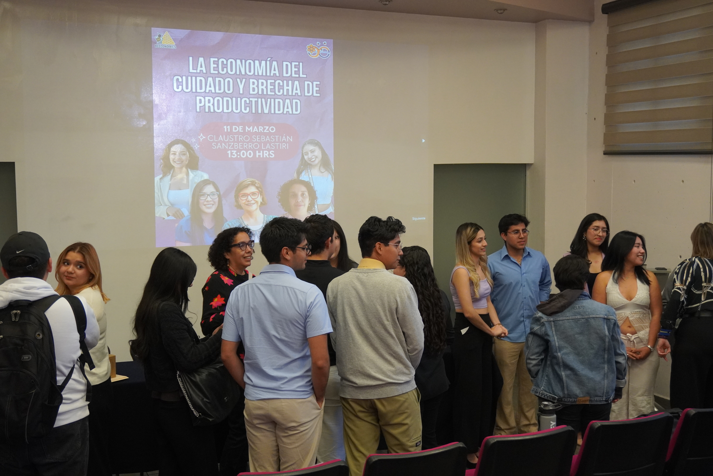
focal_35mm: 44
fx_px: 861
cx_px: 356
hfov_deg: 45.0
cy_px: 238
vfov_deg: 30.8
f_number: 4.5
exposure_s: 1/160
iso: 2000
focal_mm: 29
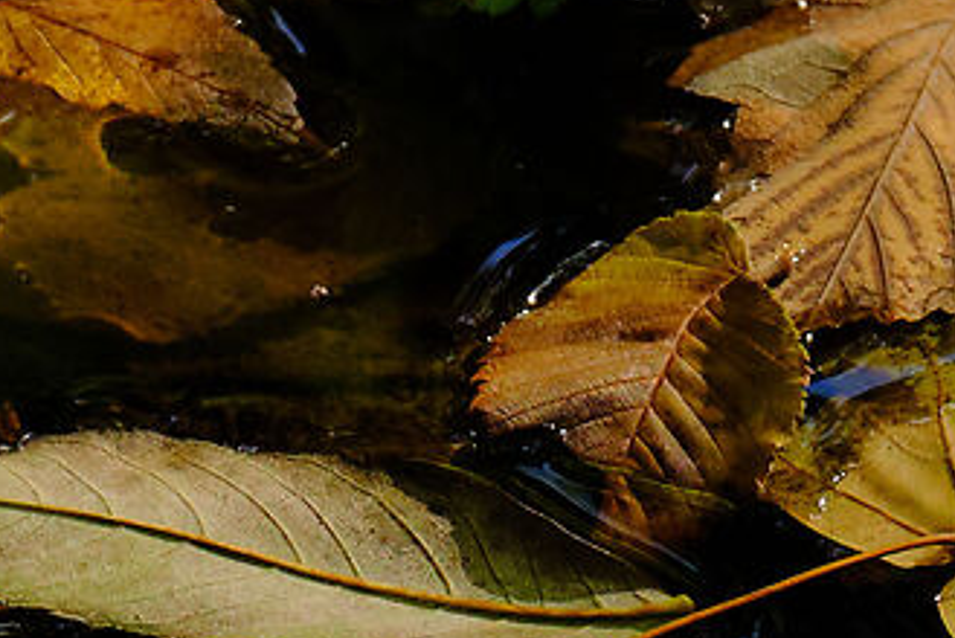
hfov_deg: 1.9
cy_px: 423
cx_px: -1268
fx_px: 29020
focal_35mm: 1093
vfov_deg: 1.3
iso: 500
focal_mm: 99.8
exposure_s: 1/250
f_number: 5.6
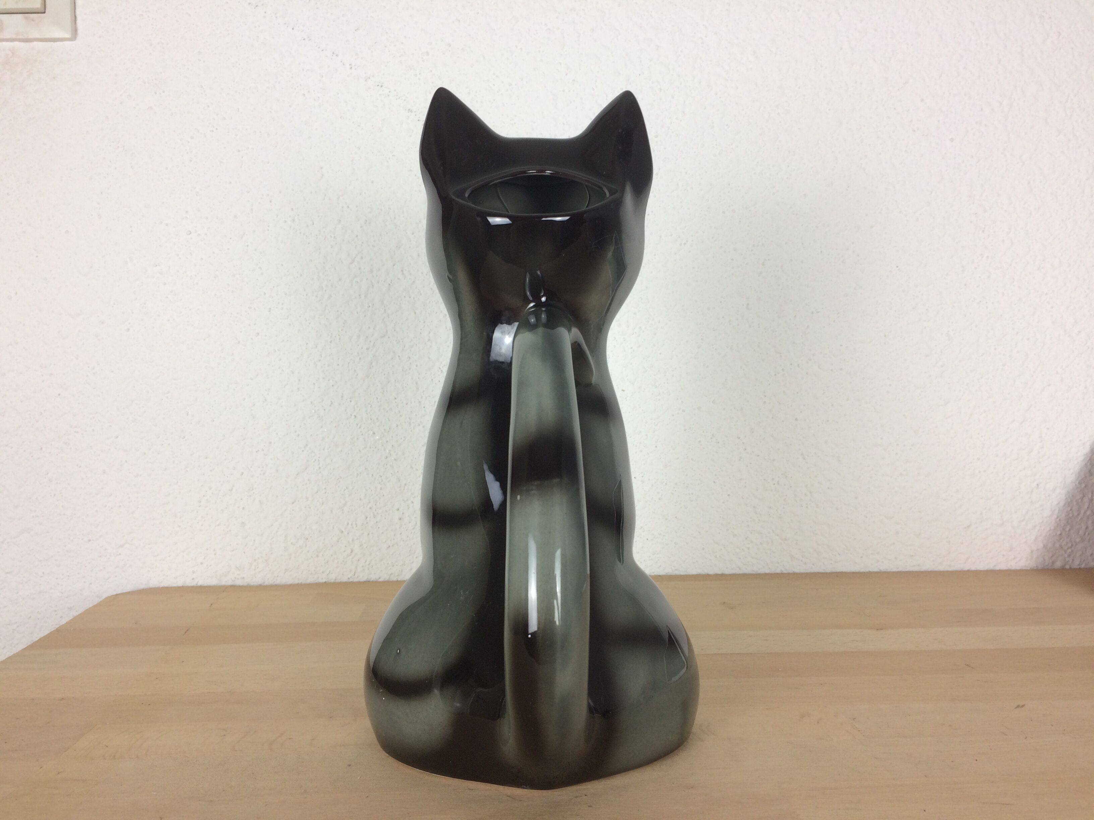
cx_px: 547
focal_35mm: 29
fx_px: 917
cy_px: 410
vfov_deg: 48.2
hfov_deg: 61.7
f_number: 2.2
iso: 40
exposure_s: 1/50
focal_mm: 4.15
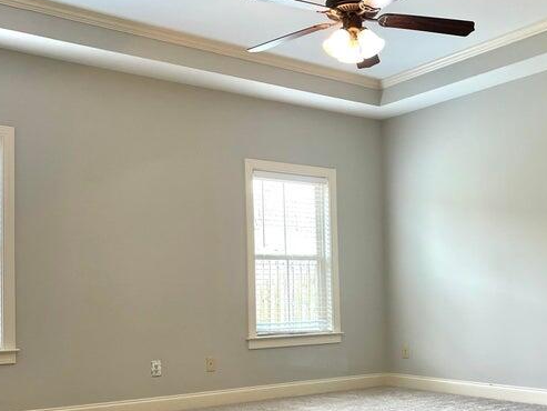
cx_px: 305
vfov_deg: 32.0
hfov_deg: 42.0
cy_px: 270
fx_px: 711
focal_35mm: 45
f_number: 1.6
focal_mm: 5.1
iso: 125
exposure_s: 1/120
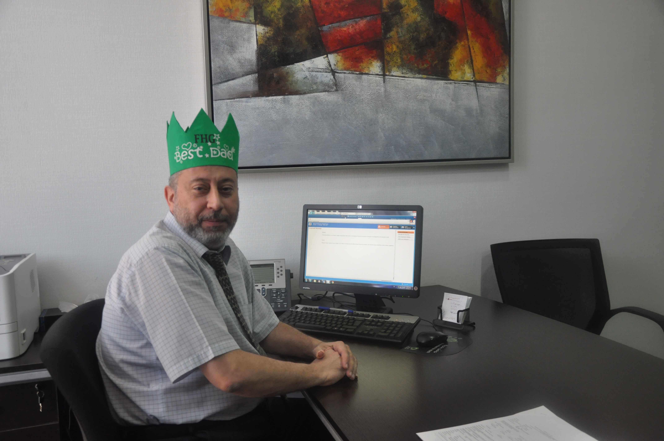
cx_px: 332
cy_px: 220
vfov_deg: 39.9
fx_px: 608
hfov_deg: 57.3
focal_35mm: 33
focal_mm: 22
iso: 800
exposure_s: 1/60
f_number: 3.8
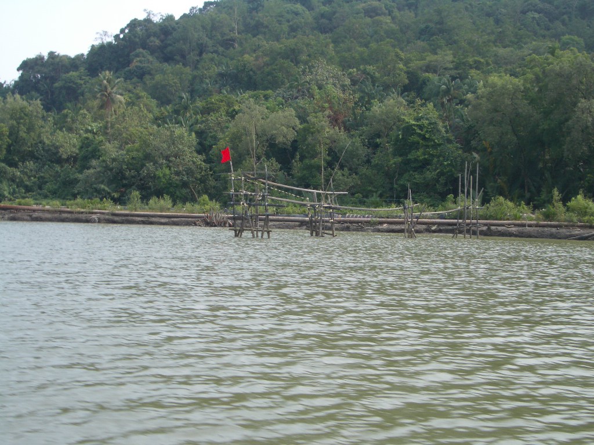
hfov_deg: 38.9
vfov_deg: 29.7
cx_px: 297
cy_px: 222
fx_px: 841
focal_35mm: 49
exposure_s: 1/200
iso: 50
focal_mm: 8.2
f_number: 5
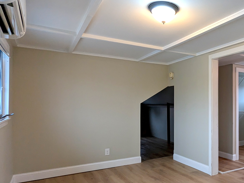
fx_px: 205
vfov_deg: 48.2
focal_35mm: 29
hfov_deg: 57.1
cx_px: 195
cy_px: 103
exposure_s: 1/40
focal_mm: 2.35
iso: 210
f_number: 2.2
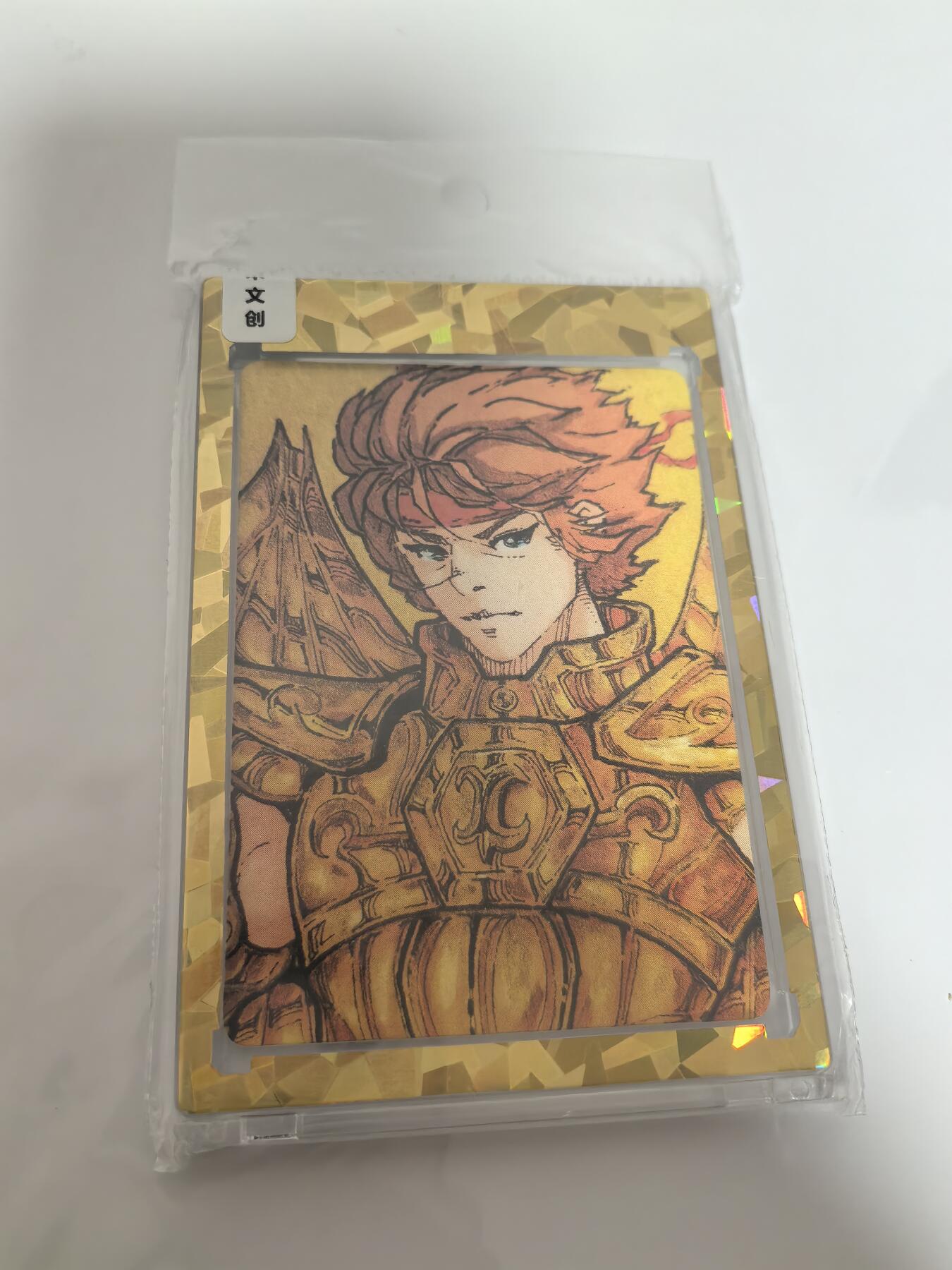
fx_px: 990
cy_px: 635
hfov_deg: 51.4
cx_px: 476
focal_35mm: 27
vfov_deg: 65.3
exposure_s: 1/100
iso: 250
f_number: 2
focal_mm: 5.75
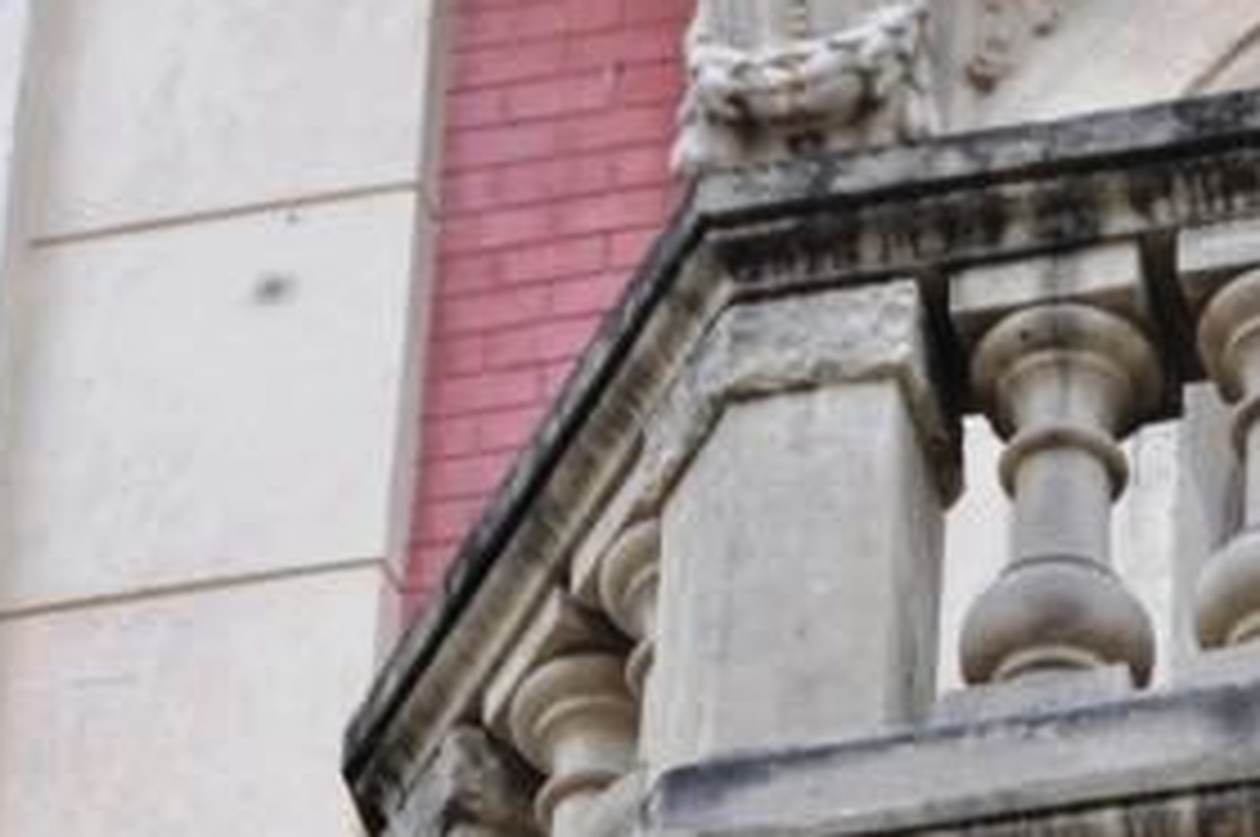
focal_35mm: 321
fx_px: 11237
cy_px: 1141
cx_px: 1418
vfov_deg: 4.2
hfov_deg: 6.4
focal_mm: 75
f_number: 6.3
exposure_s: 1/160
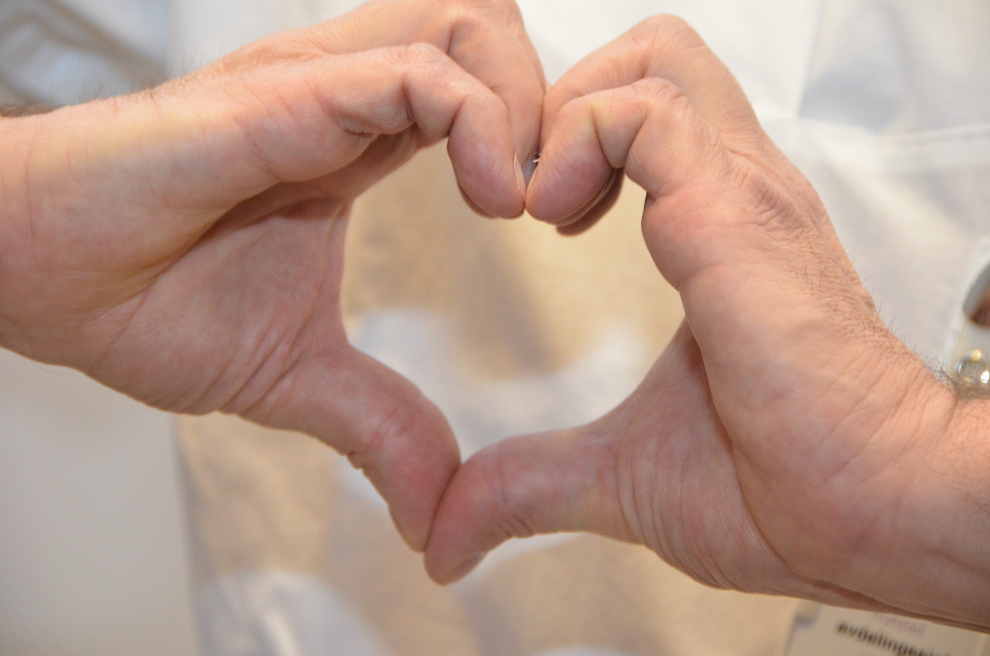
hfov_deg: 11.4
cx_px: 495
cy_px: 328
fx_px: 4940
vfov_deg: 7.6
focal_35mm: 180
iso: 3200
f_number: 5.3
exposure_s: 1/60
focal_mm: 120
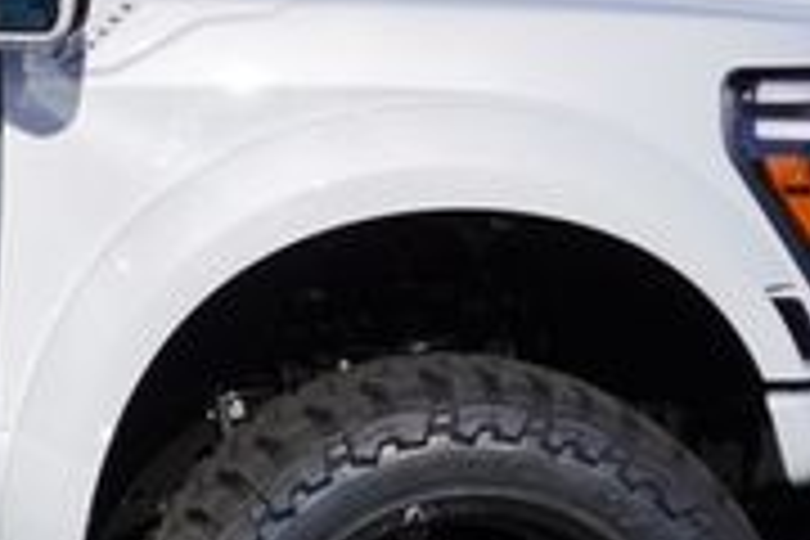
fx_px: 3600
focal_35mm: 160
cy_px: 243
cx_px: -266
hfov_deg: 12.4
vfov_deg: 8.6
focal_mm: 30
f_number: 11
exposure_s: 1/250
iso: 100
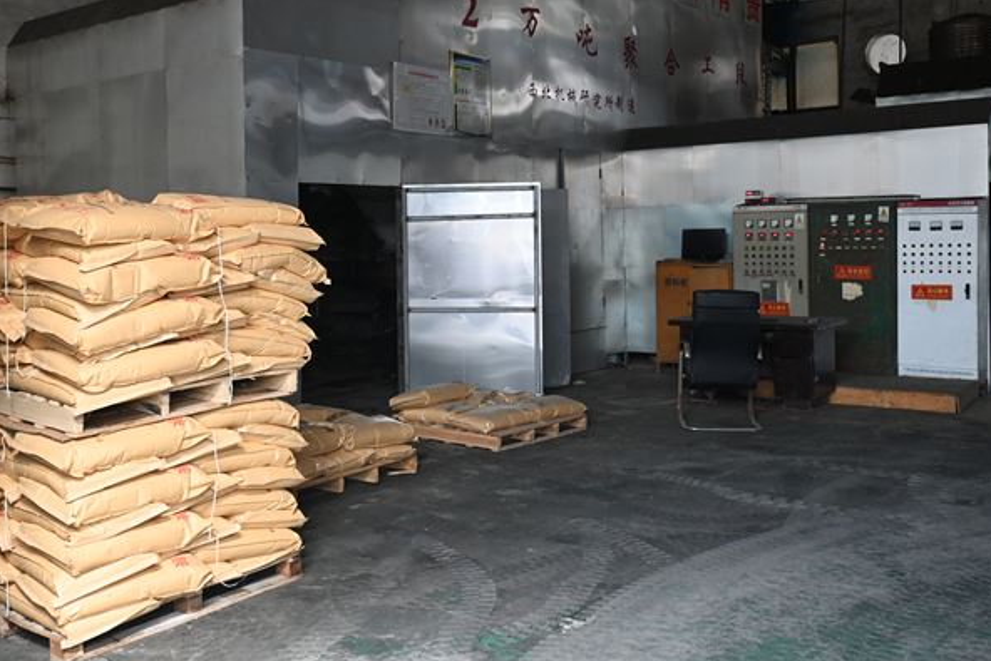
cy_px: 253
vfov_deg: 34.9
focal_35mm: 38
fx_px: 1046
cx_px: 464
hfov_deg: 50.7
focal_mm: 20
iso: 1600
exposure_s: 1/125
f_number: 3.8
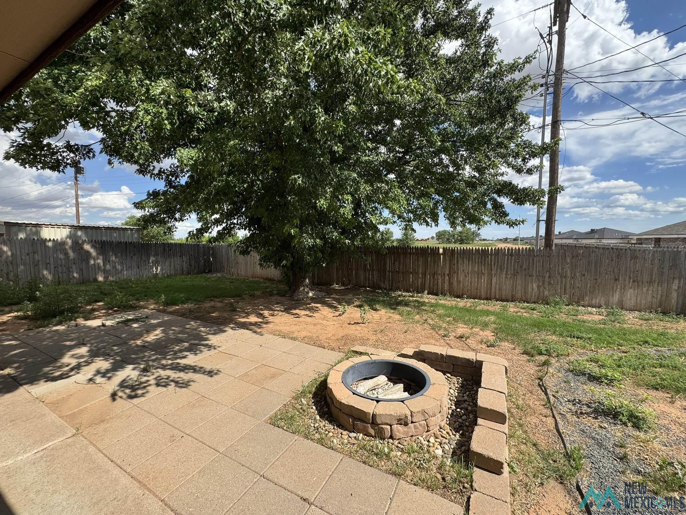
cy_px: 258
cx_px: 343
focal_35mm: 14
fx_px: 277
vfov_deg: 85.7
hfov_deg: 102.1
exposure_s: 1/899
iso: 50
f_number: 2.2
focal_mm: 2.22
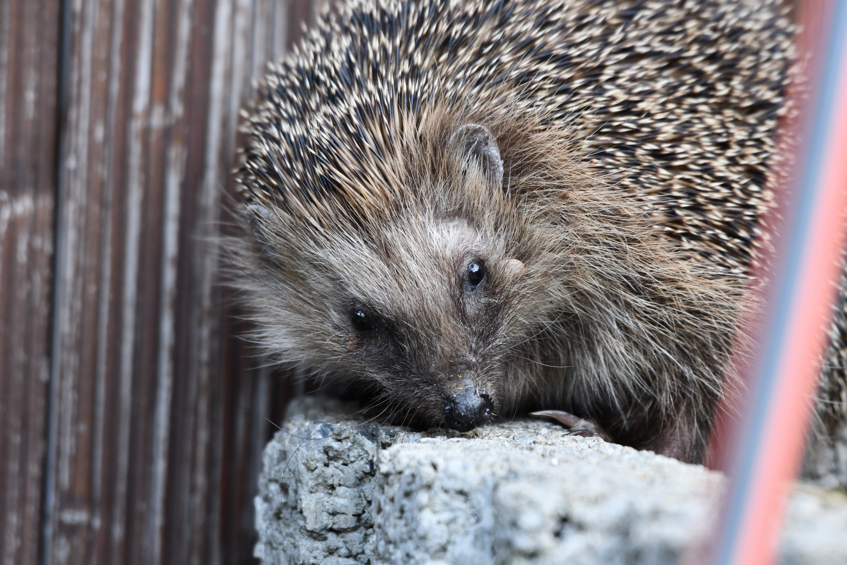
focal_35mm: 615
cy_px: 282
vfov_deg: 2.2
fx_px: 14468
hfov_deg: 3.4
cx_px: 424
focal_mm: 410
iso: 800
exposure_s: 1/400
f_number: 5.6
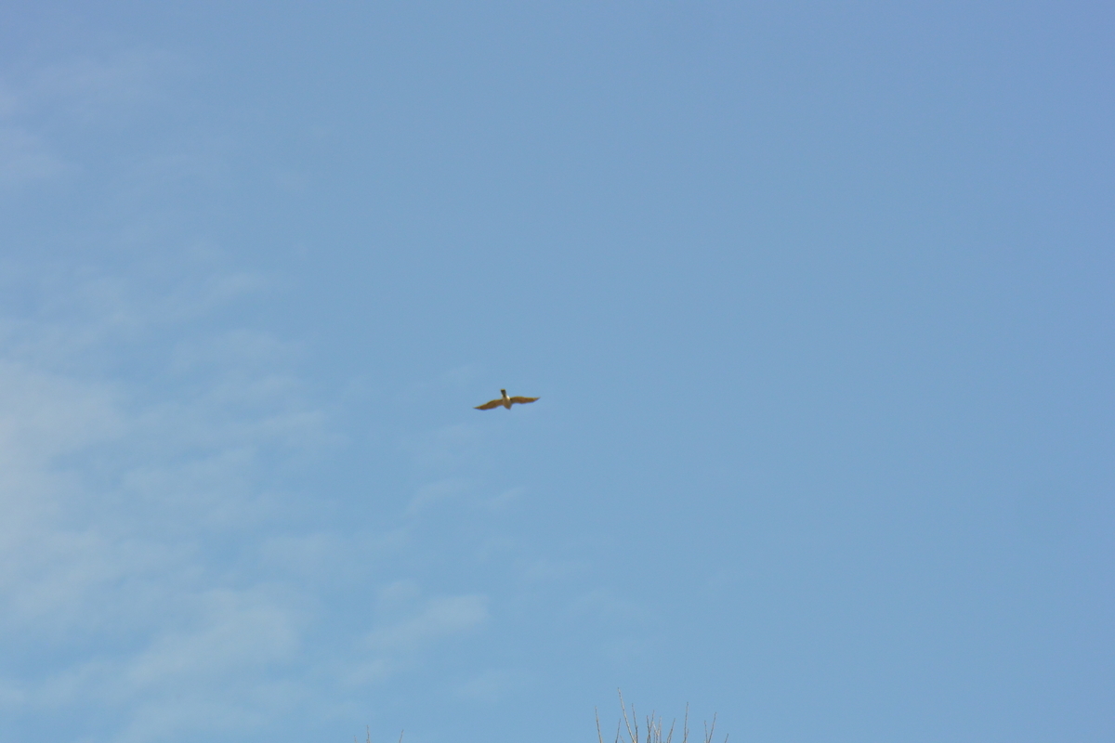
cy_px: 372
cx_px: 558
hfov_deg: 10.9
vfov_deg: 7.3
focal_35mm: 189
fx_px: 5853
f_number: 5.6
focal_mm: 70
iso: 160
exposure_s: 1/1000
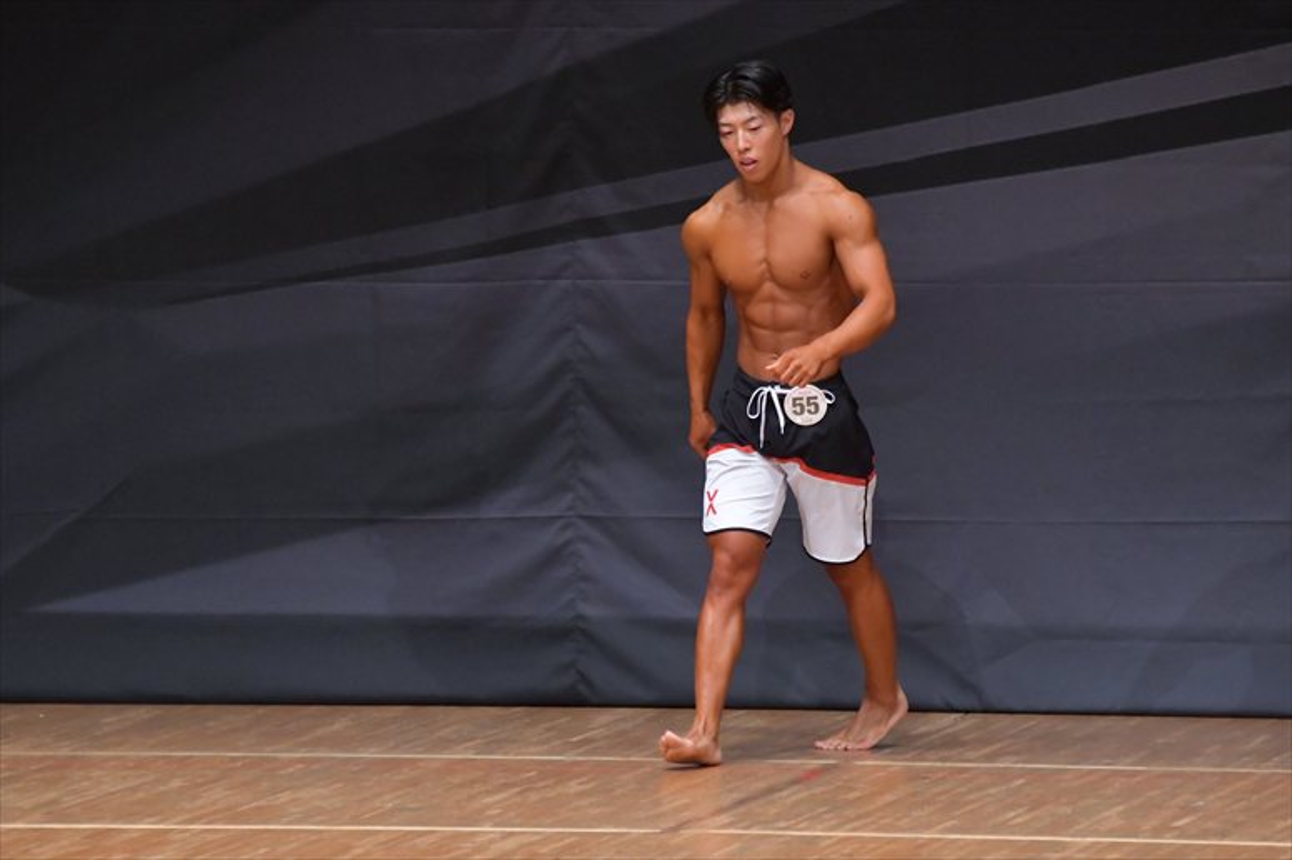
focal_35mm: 315
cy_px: 430
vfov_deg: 4.4
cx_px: 646
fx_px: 11300
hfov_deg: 6.5
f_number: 5.6
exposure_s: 1/400
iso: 6400
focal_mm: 210
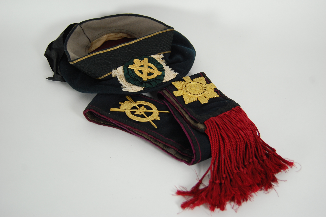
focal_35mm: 39
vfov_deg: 34.1
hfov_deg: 49.6
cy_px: 108
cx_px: 163
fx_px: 353
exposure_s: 1/50
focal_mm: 26
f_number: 4
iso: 400
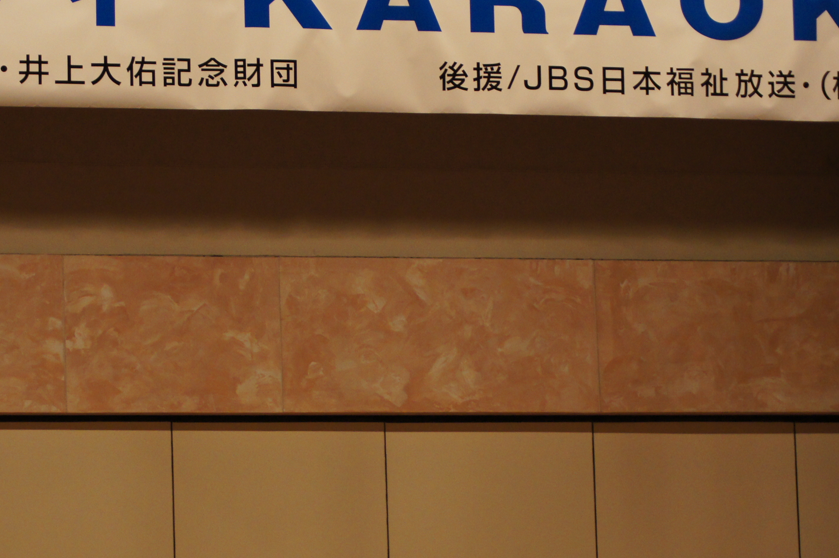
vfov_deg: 8.8
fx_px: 3632
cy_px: 389
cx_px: 285
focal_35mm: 156
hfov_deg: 13.2
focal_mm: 60
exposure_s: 1/100
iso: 1000
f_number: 4
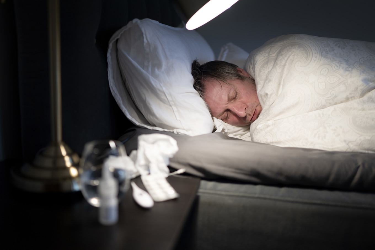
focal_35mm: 35
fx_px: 364
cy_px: 125
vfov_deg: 37.8
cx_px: 188
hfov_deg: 54.4
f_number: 1.4
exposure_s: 1/125
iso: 400
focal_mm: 35
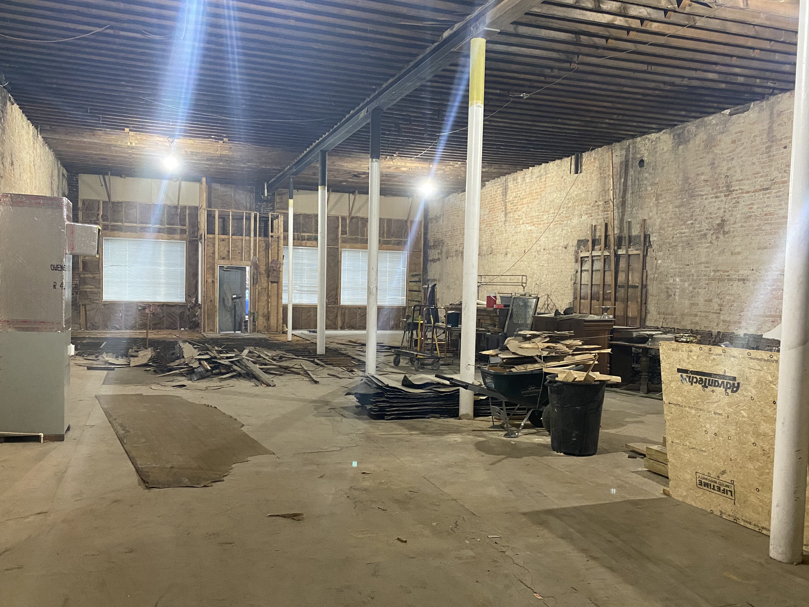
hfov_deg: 61.6
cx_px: 382
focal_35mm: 29
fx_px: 678
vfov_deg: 48.2
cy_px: 325
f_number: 1.8
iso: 500
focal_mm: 4.25
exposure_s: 1/60
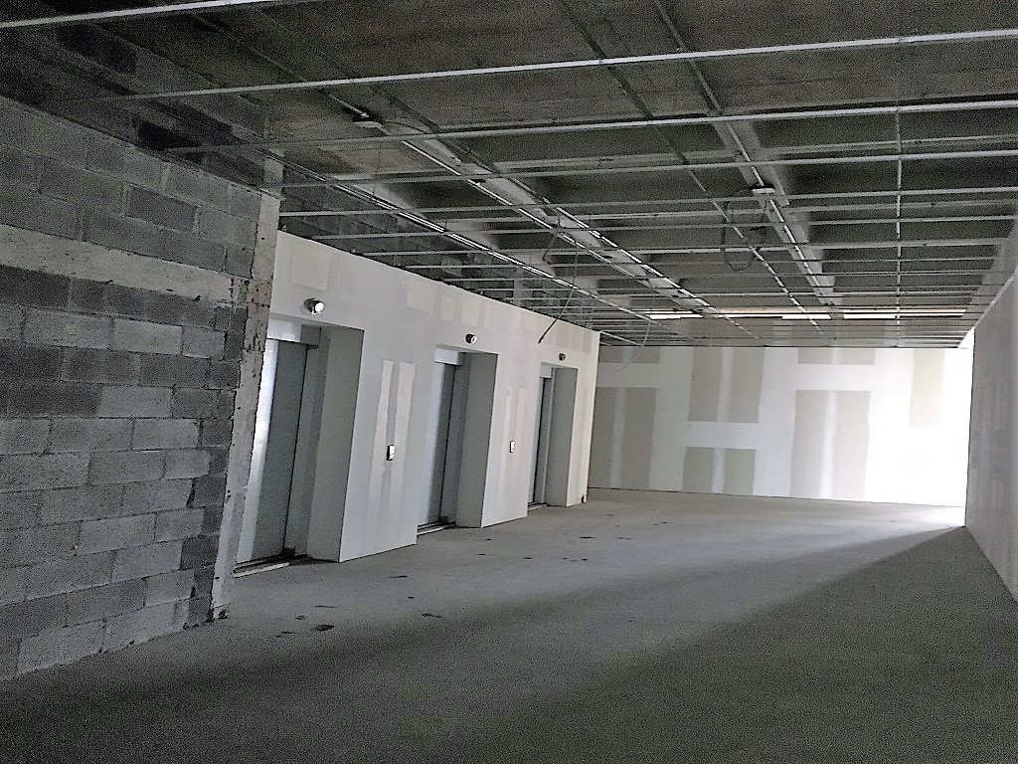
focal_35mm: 29
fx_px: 853
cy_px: 382
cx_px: 509
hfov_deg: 61.7
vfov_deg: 48.2
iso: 320
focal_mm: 4.15
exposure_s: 1/17
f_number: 2.2
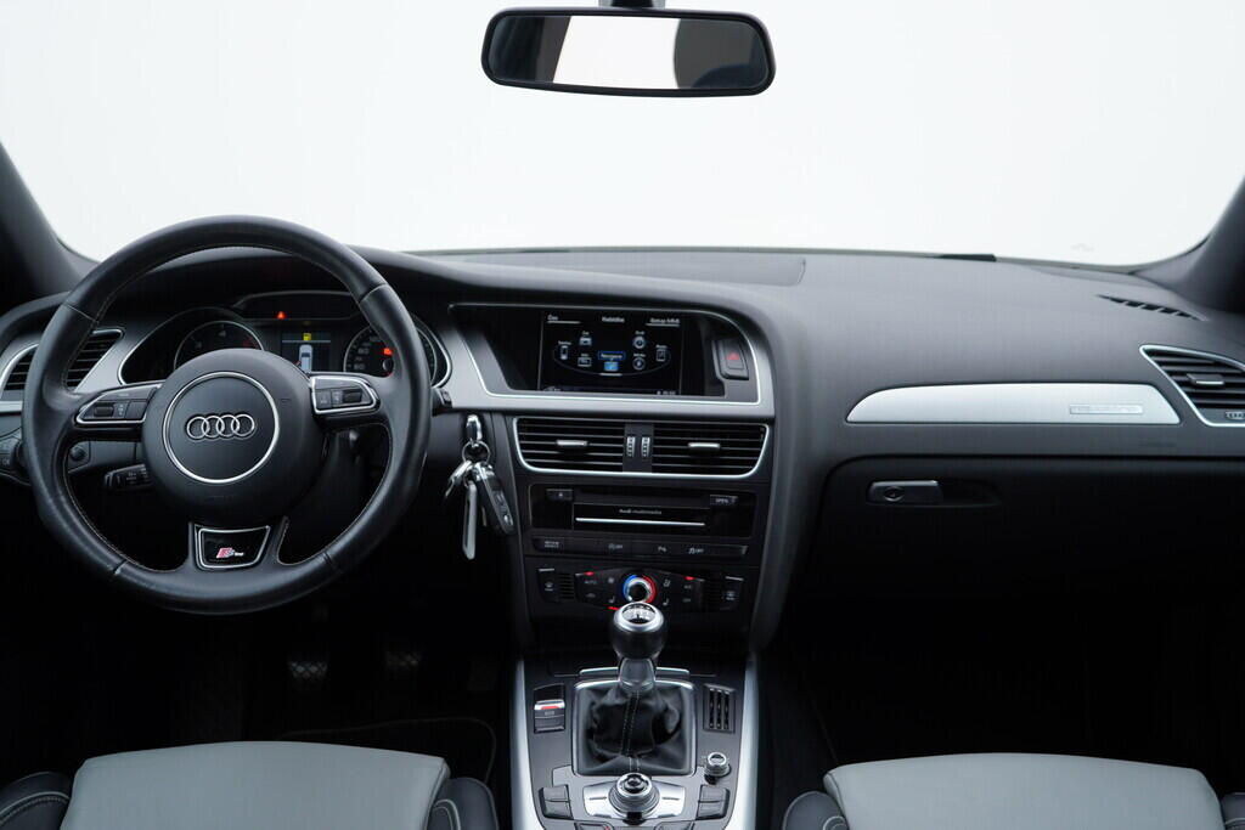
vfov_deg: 36.9
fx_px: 1245
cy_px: 415
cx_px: 622
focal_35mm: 36
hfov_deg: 53.1
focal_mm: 24
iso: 125
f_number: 3.2
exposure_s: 1/50
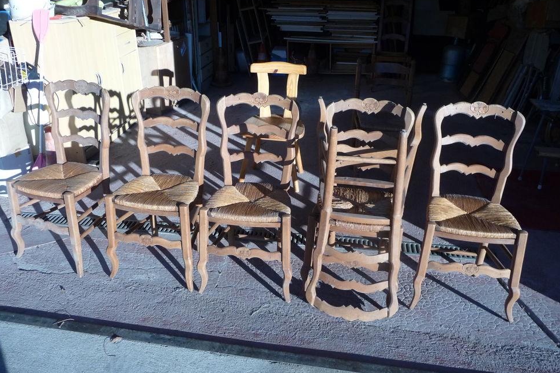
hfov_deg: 61.9
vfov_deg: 43.6
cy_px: 180
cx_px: 276
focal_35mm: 30
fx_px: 467
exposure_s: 1/640
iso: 200
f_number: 3.3
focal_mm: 4.7
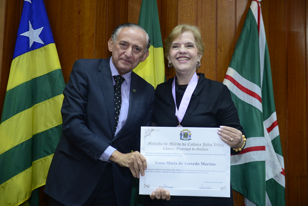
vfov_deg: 21.9
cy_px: 103
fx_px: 531
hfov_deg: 32.4
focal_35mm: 62
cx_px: 154
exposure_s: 1/125
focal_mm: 62
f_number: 4
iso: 1600
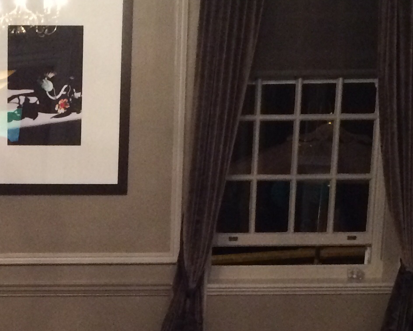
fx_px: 1235
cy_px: 446
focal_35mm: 101
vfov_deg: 14.5
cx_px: 7
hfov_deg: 18.5
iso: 320
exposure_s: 1/33
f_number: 2.2
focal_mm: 4.12
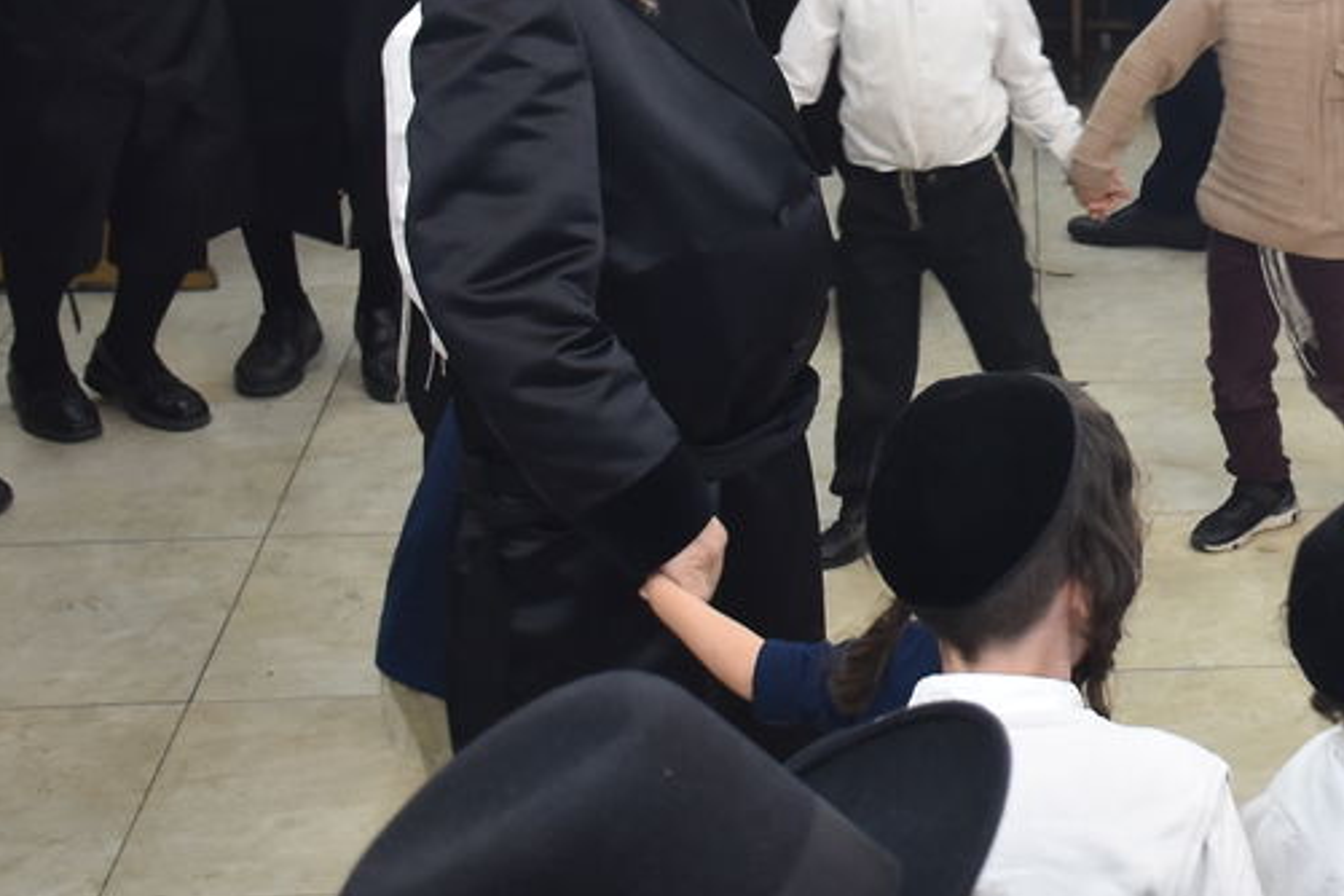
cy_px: 3
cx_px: 1636
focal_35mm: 109
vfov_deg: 12.4
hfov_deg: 17.8
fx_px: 4069
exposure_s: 1/100
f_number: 5.6
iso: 1000
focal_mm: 26
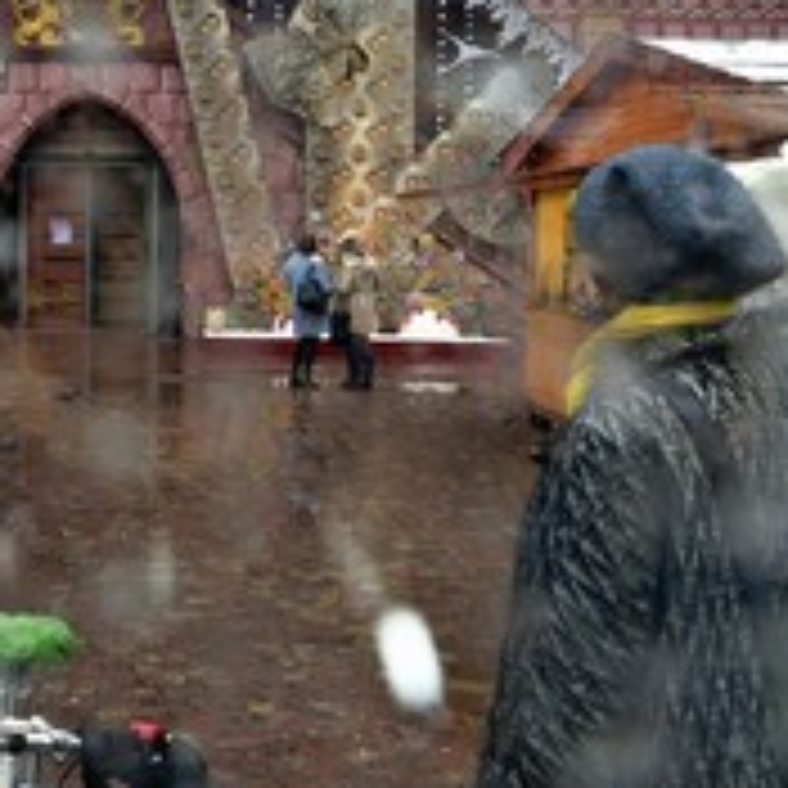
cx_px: 41
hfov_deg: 32.5
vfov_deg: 33.9
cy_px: 189
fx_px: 1262
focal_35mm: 49
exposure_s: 1/160
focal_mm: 24
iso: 400
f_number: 8
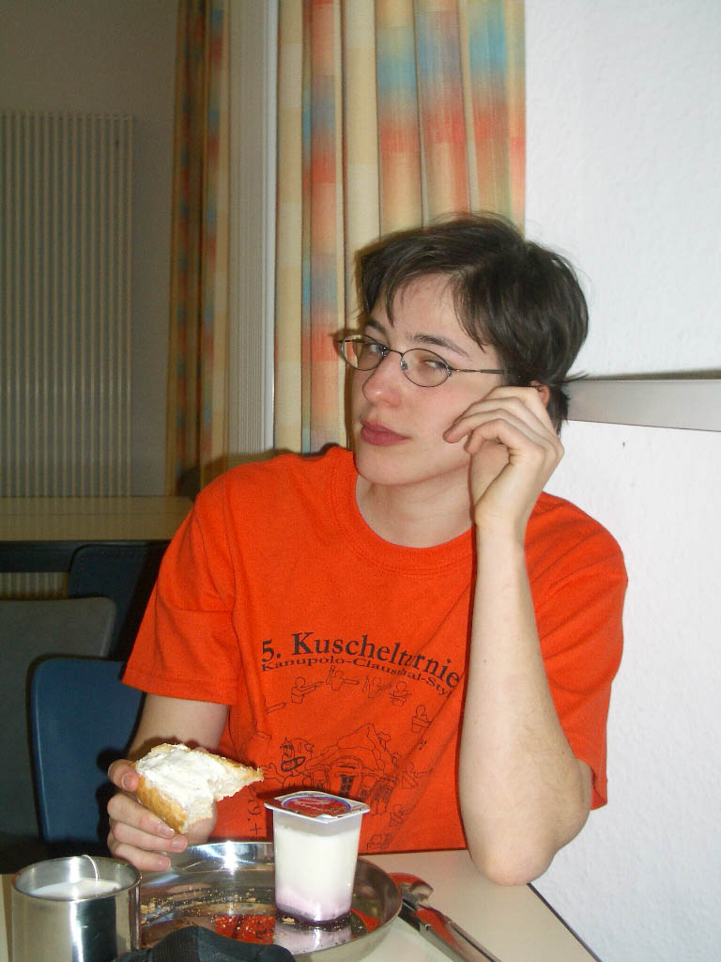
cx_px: 360
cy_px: 481
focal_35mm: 49
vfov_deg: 38.9
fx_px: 1361
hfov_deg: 29.7
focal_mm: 8.2
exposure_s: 1/60
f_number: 3.1
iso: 100
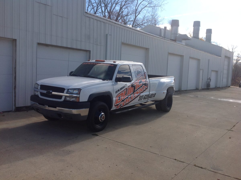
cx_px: 120
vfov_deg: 40.6
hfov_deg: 52.7
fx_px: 243
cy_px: 90
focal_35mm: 35
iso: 50
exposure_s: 1/1209
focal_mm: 4.28
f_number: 2.4
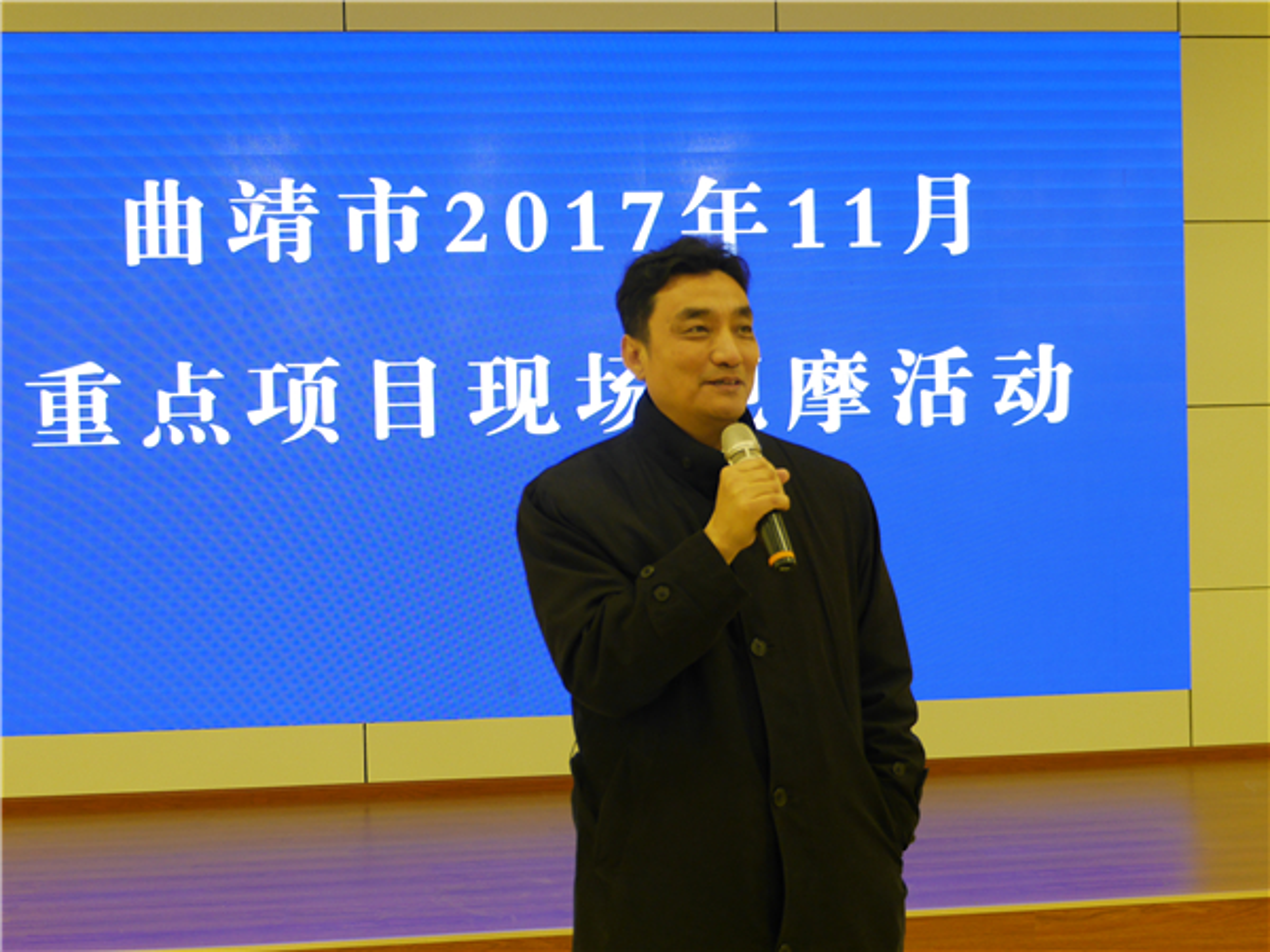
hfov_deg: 42.9
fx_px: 1614
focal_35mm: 44
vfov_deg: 32.9
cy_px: 476
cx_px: 635
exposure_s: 1/60
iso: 500
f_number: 2.8
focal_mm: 22
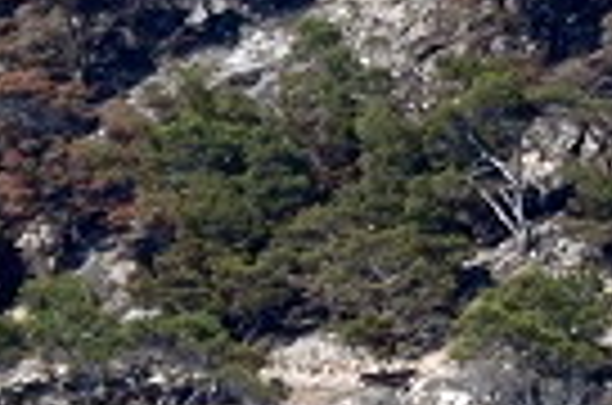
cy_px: -803
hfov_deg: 1.3
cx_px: 432
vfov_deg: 0.9
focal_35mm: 1548
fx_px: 26255
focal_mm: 210
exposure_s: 1/640
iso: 100
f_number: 5.3
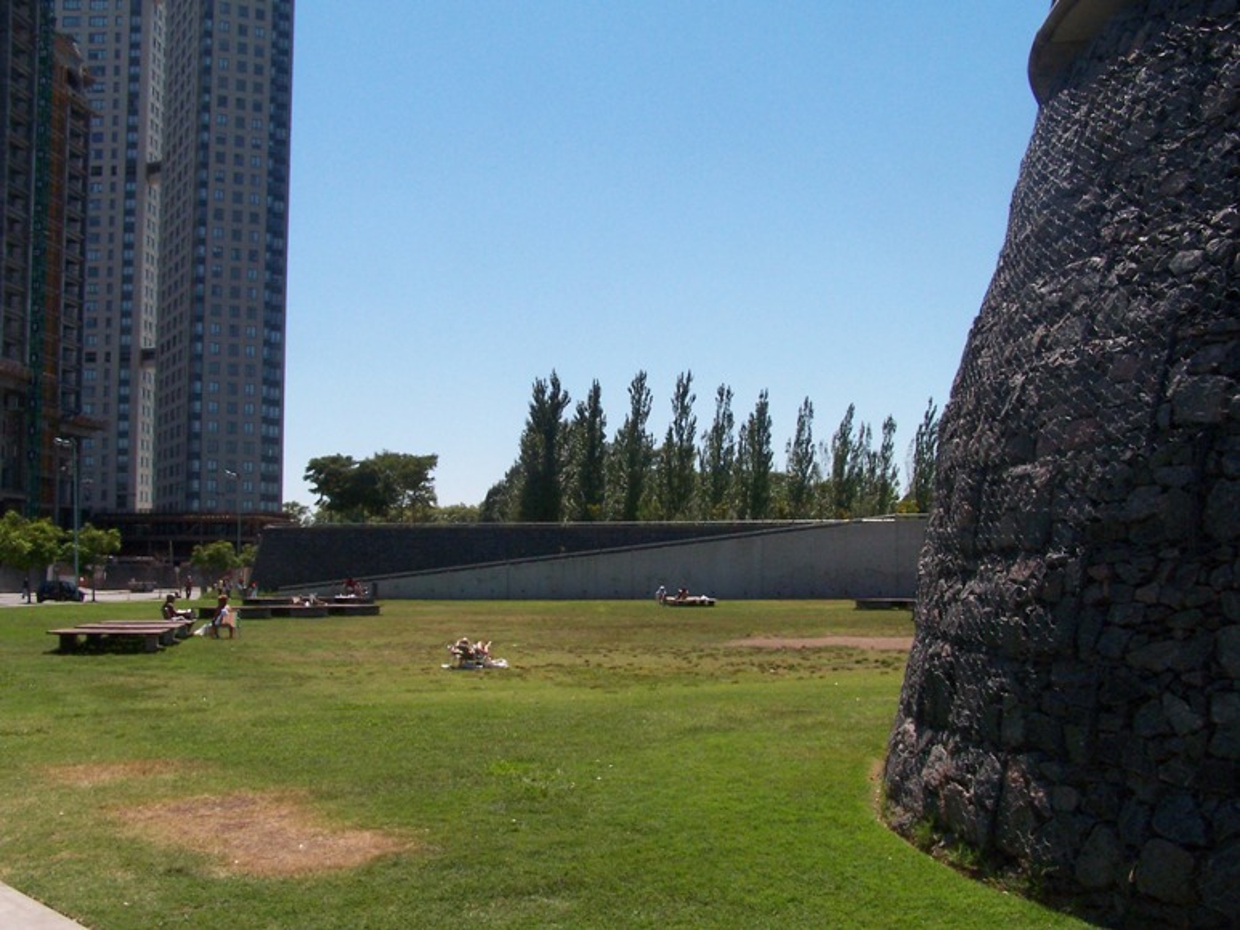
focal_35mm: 38
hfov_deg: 49.0
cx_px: 620
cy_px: 465
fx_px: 1361
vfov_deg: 37.7
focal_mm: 6.3
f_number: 8
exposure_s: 1/1000
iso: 200
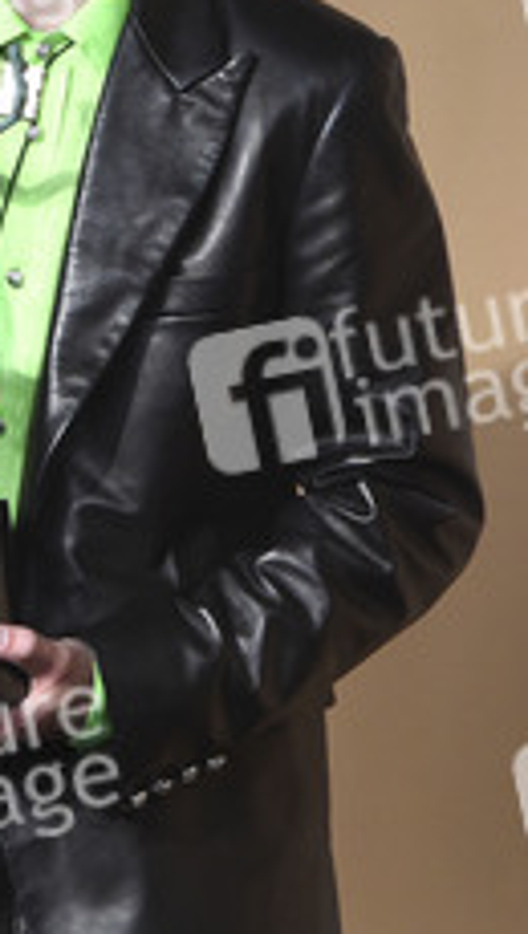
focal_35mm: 191
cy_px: 175
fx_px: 4737
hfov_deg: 6.4
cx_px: 30
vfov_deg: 11.2
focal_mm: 105
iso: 2500
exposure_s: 1/250
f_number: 7.1
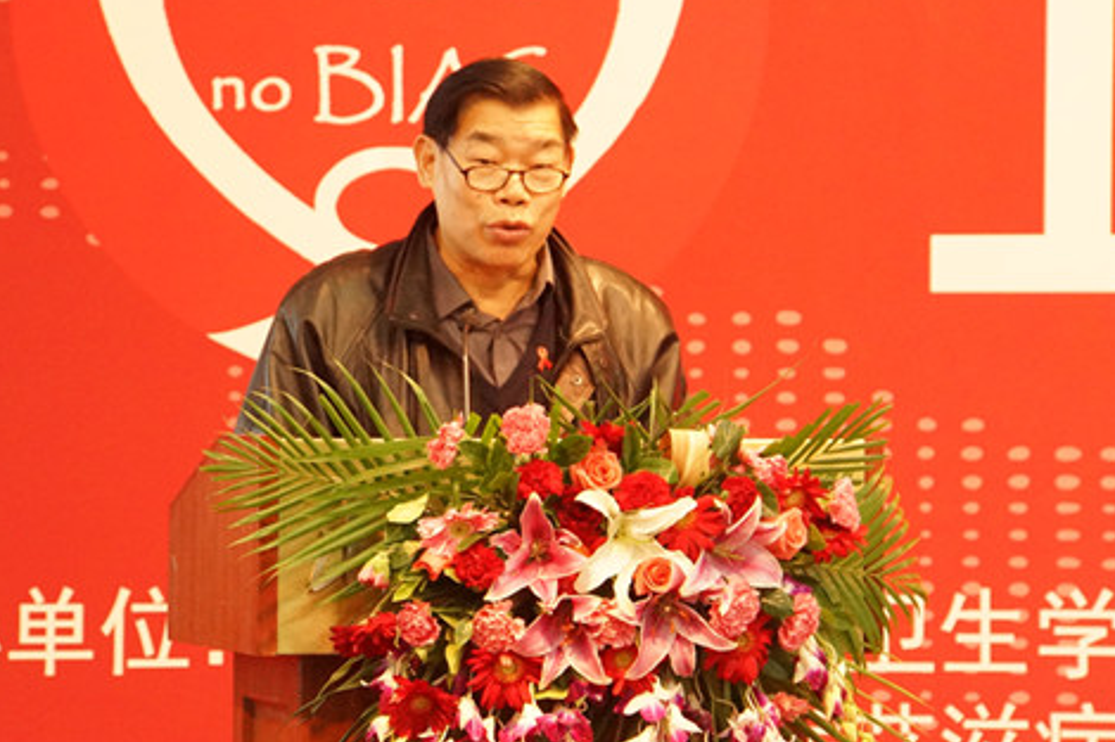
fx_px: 7245
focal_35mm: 234
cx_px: 527
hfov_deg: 8.8
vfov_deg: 5.9
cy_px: 383
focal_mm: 147
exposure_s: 1/60
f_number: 7.1
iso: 6400
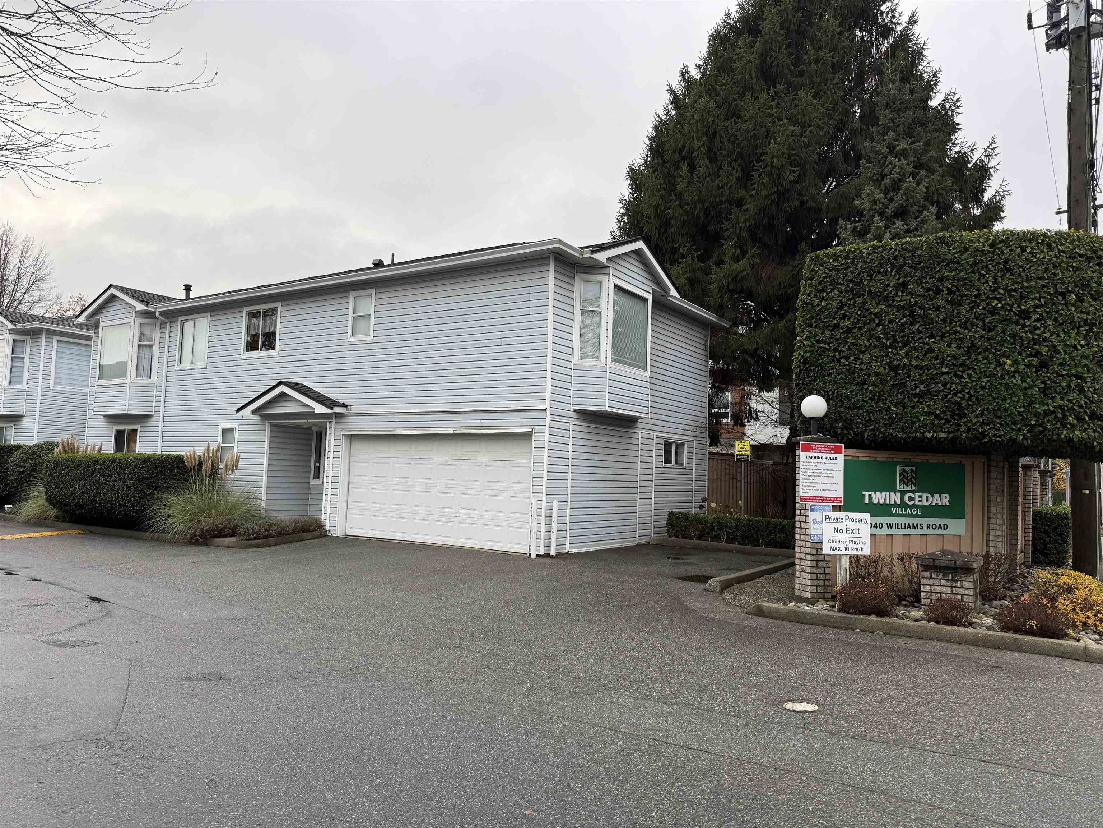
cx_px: 552
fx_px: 765
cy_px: 414
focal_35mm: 24
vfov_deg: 56.8
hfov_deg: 71.6
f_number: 1.78
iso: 80
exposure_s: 1/385
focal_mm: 6.76
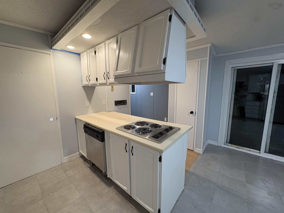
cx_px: 142
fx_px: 115
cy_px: 106
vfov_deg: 85.7
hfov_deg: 102.1
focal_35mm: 14
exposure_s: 1/60
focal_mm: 2.22
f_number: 2.2
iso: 160
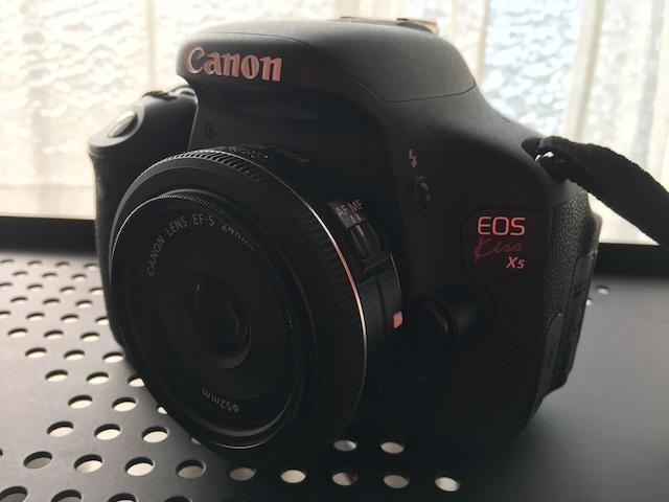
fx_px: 560
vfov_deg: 48.2
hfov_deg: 61.7
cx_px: 334
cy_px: 251
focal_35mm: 29
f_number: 2.2
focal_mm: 4.15
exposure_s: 1/120
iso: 25
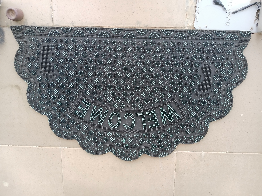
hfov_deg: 67.3
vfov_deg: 53.1
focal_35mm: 26
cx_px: 131
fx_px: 197
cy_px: 98
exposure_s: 1/50.3
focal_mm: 3.98
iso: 320
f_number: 1.8
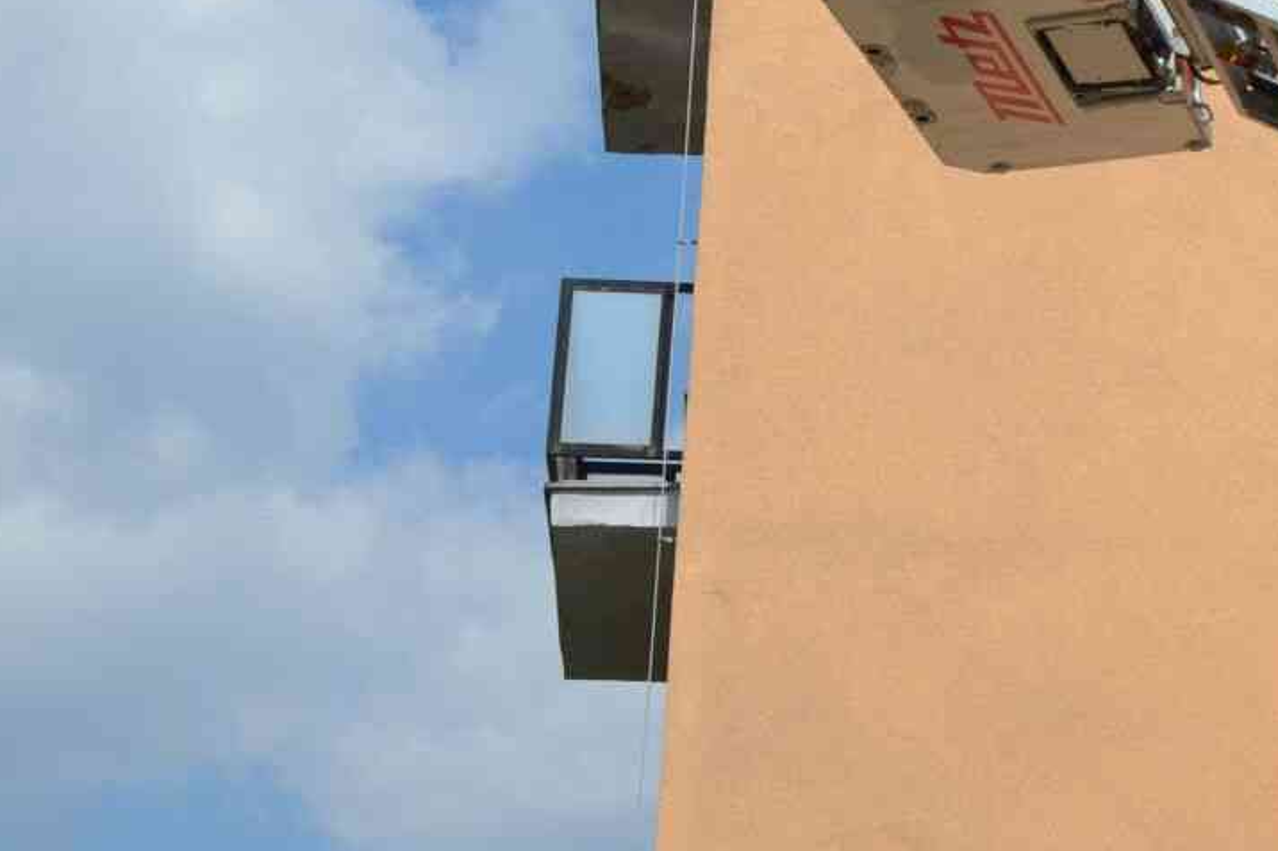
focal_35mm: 100
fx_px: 3561
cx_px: 1415
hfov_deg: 19.5
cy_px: 87
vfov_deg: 13.5
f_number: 9
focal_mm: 25
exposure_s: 1/320
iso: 100
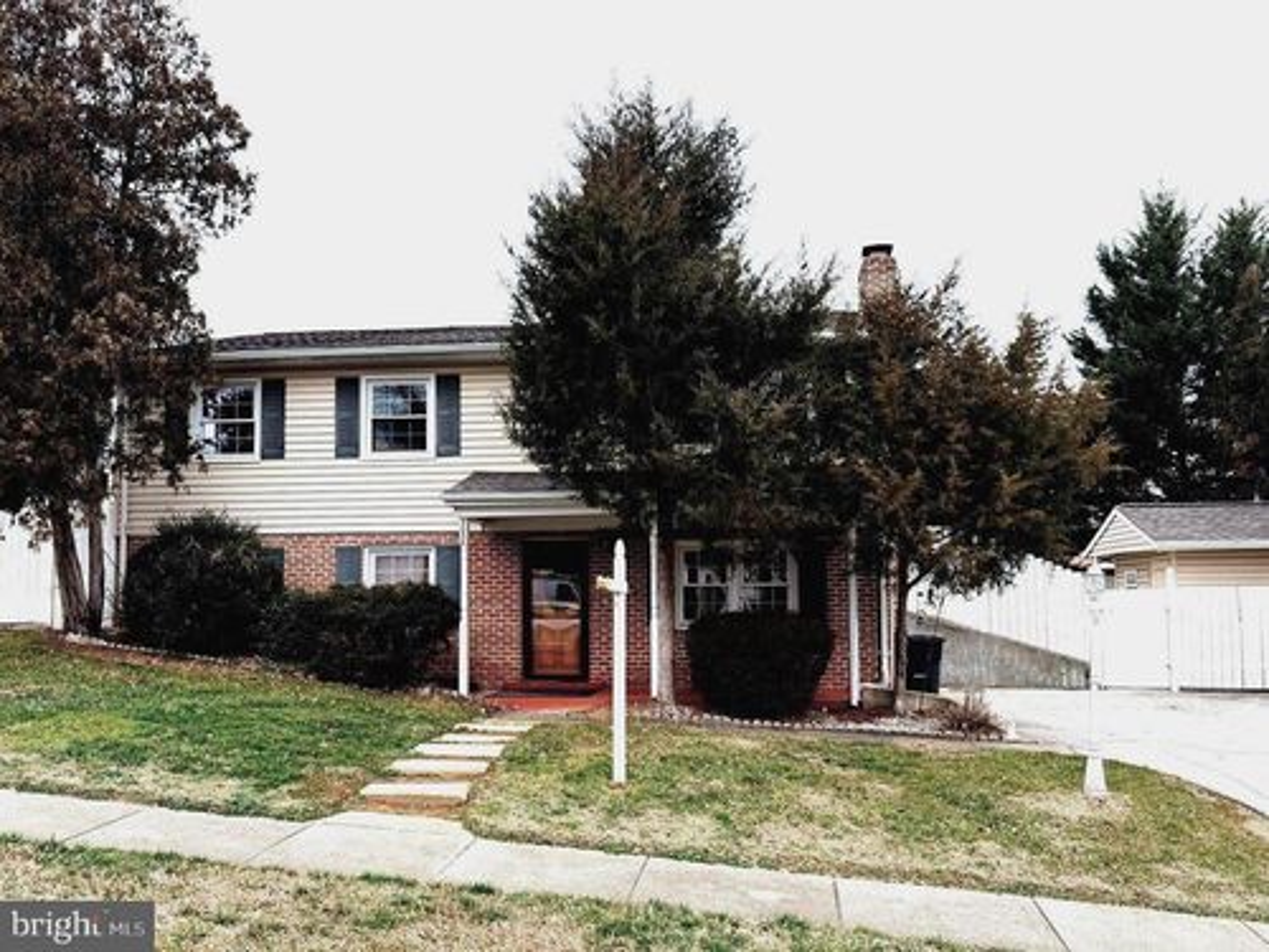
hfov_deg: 71.6
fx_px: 880
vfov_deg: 56.8
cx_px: 634
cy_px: 476
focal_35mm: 24
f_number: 1.78
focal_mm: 6.76
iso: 80
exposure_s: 1/410
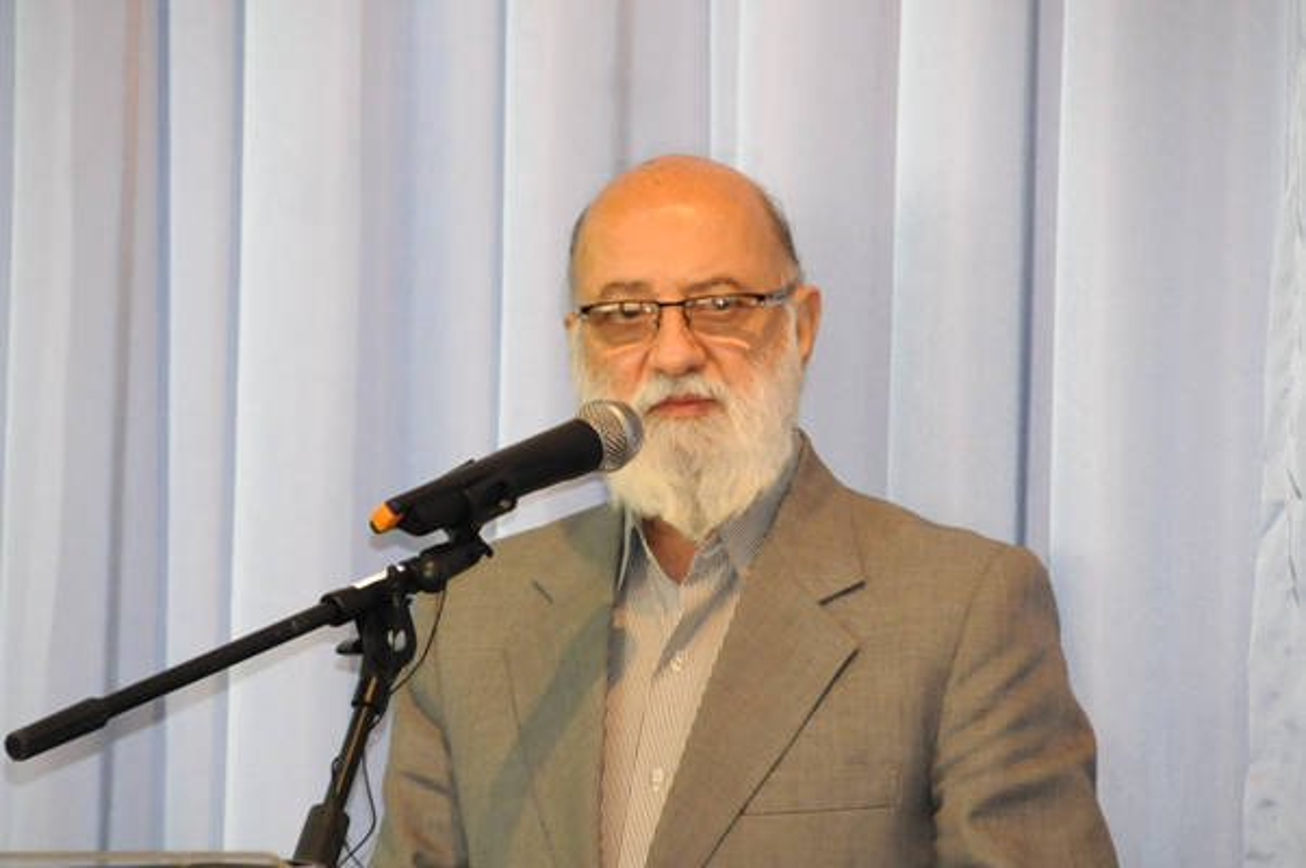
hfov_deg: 9.2
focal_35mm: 225
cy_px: 434
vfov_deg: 6.1
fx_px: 8154
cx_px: 653
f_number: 5.6
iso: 2500
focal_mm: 150
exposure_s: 1/80
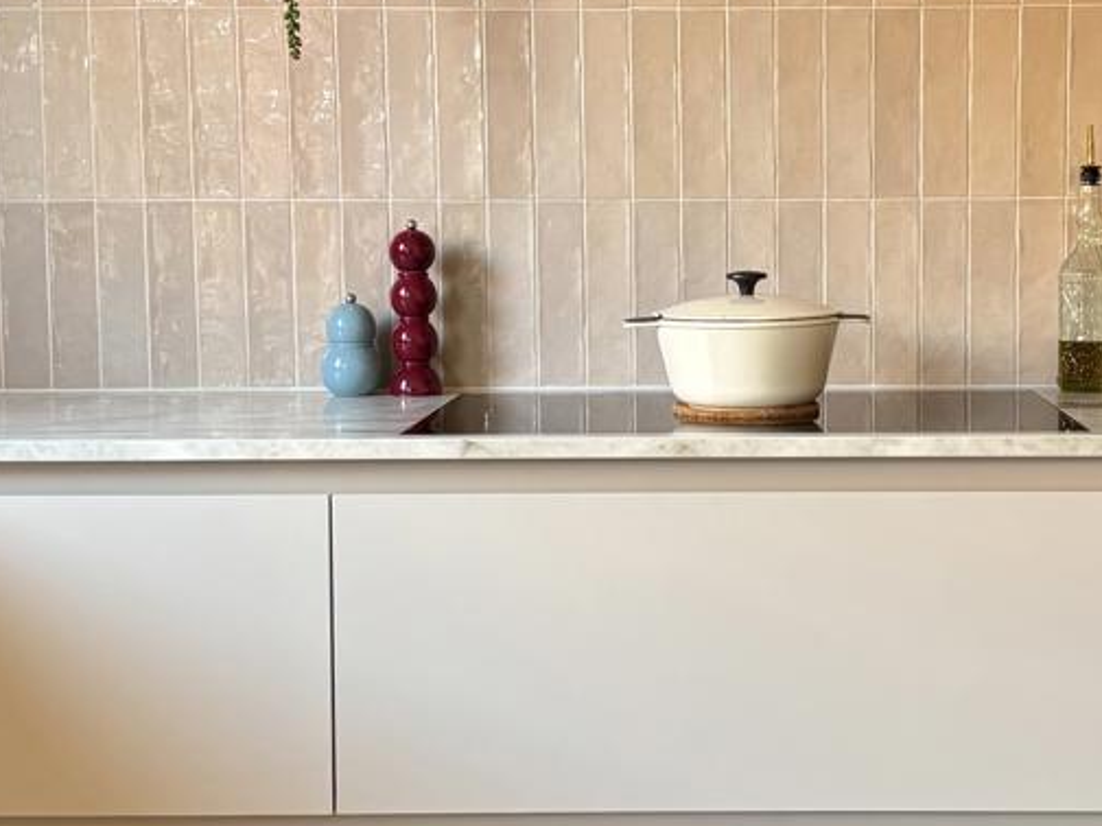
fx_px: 2133
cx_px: 748
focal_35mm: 67
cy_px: 351
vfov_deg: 21.9
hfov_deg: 28.7
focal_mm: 5.96
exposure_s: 1/60
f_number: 1.6
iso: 200
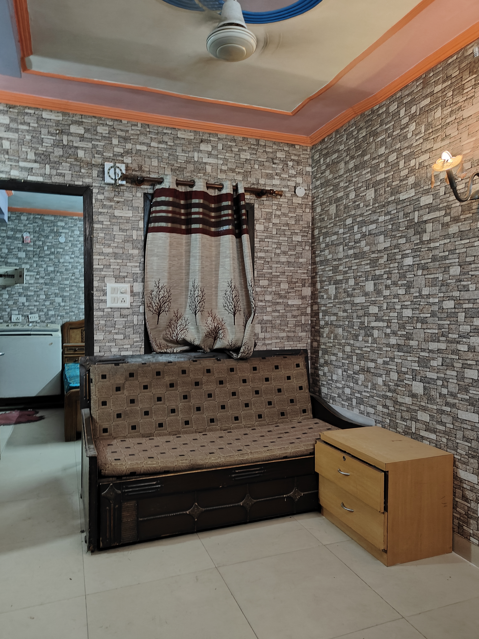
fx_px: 443
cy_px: 320
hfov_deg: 56.8
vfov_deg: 71.6
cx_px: 240
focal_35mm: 24
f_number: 1.8
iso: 500
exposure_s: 1/25
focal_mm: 5.59
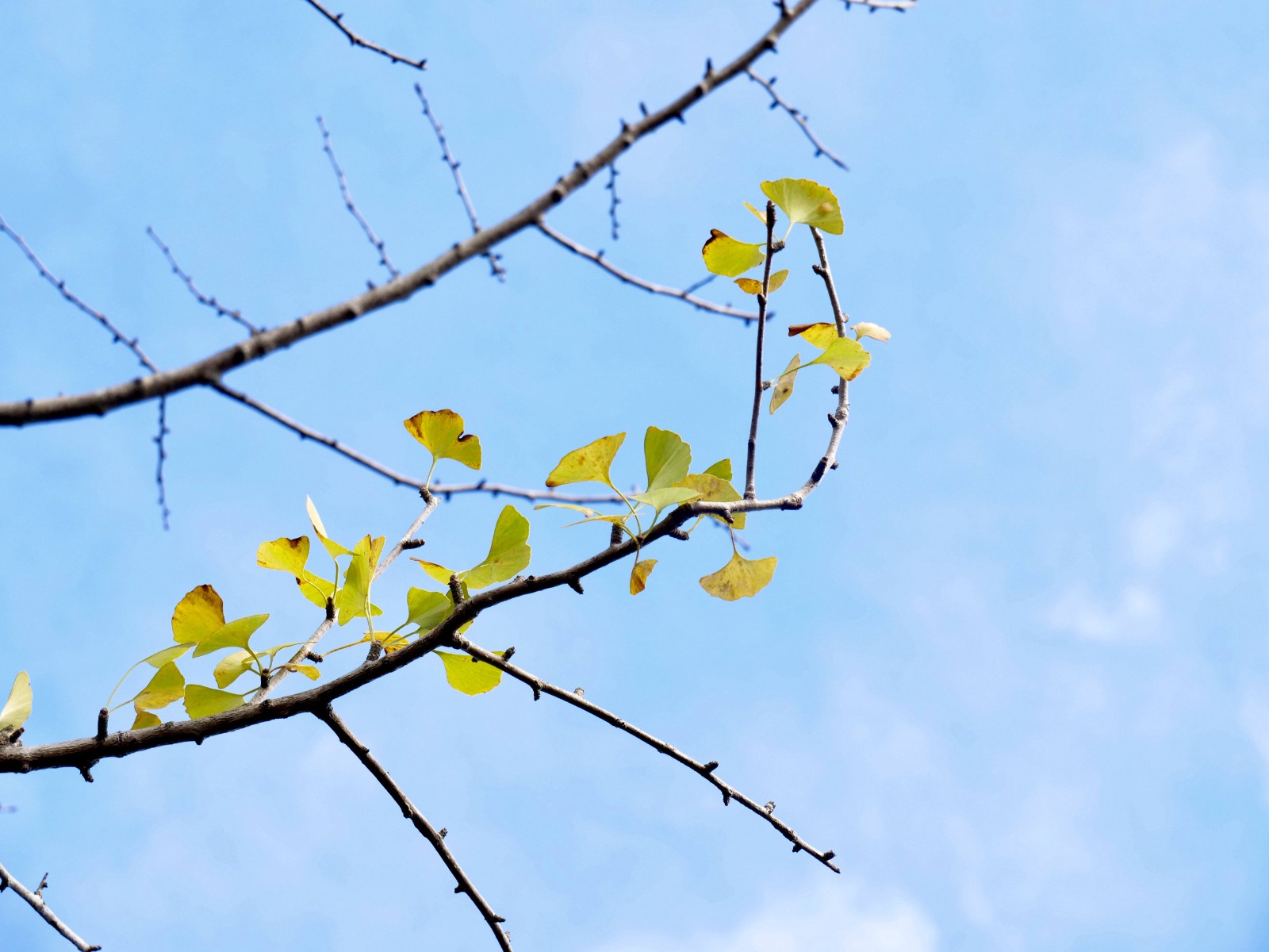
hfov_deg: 16.4
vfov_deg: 12.3
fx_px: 4399
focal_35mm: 120
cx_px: 634
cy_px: 476
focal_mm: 60
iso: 320
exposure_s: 1/400
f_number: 5.6
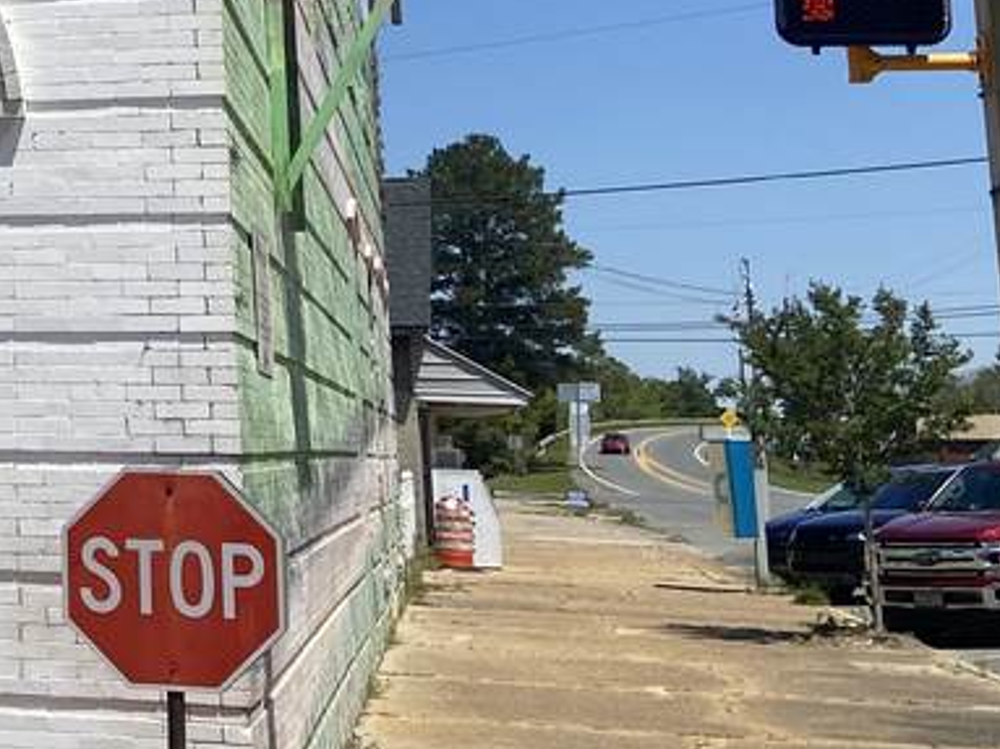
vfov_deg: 16.5
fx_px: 2513
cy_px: -60
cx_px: -405
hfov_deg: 20.1
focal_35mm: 87
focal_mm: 4.25
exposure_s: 1/5495
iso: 32
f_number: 1.8
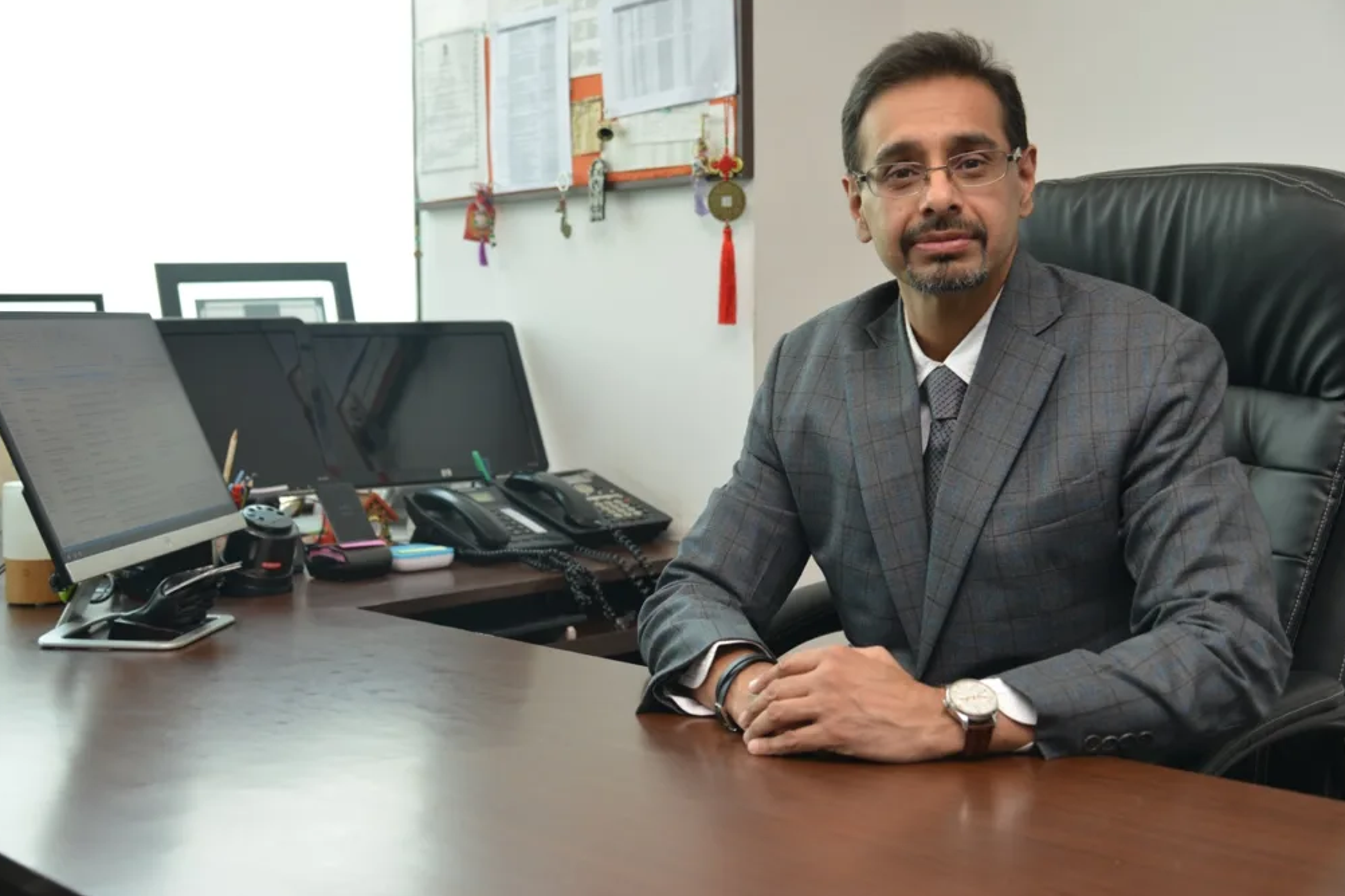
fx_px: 1756
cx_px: 678
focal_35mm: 47
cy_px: 446
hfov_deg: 41.9
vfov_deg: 28.6
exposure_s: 1/60
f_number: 5
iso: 400
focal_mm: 46
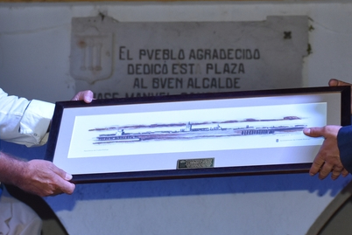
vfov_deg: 8.5
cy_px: 96
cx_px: 194
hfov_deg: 12.7
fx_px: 1576
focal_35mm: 161
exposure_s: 1/80
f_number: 4.5
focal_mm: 48
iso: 800
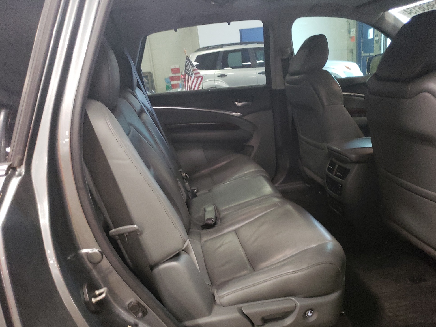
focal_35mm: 27
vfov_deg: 51.4
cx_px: 220
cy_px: 168
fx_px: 340
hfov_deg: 65.3
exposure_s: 1/24
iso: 402
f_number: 1.5
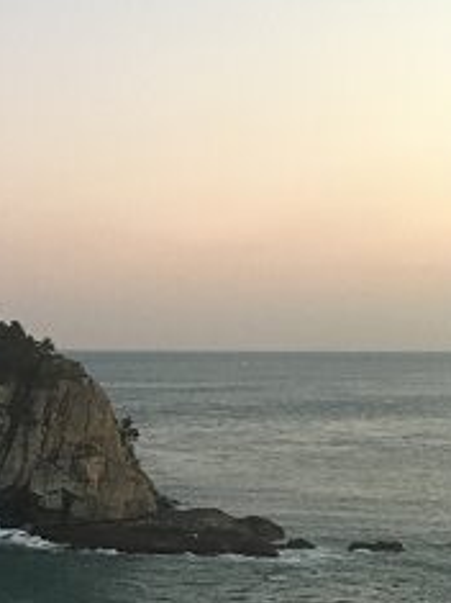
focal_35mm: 79
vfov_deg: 24.5
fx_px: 1374
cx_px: -131
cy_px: 444
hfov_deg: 17.5
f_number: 2.2
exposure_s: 1/20
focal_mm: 4.15
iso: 200
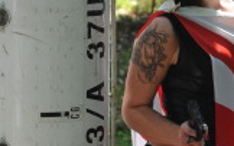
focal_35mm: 227
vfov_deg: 5.8
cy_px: 113
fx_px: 1447
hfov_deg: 9.2
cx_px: 168
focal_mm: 50
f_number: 5.6
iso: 200
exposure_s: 1/100
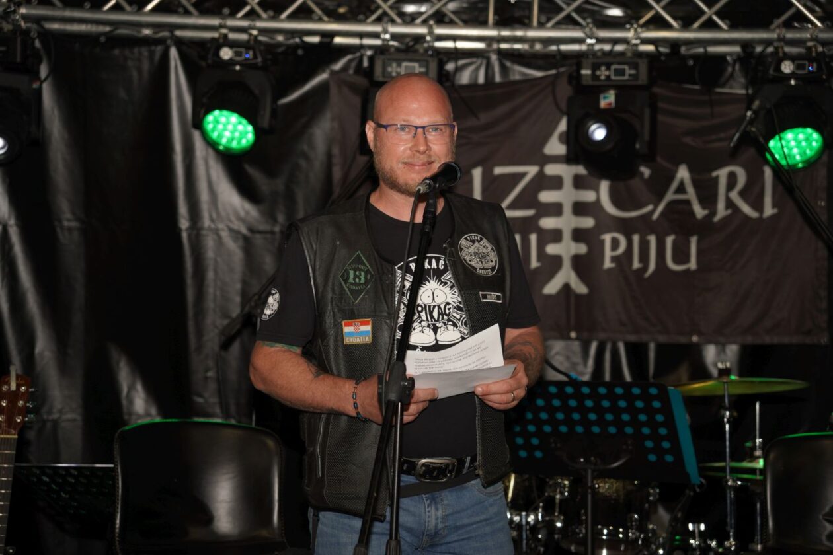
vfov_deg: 18.2
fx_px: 1735
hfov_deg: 27.0
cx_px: 416
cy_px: 278
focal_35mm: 75
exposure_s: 1/125
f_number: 3.2
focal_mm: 50
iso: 100
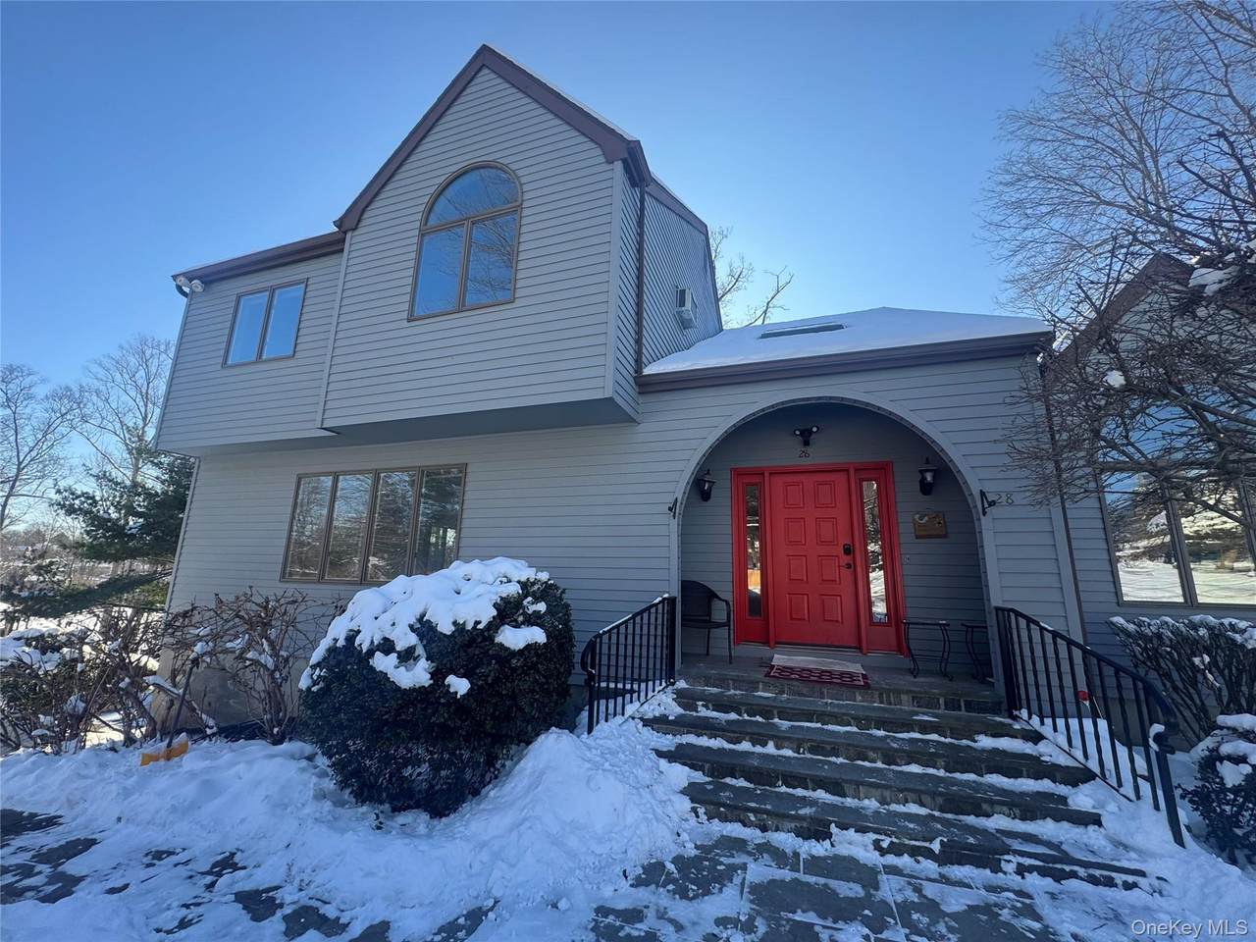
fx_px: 508
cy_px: 471
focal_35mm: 14
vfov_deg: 85.7
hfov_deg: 102.1
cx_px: 628
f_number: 2.2
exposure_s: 1/373
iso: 40
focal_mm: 2.22
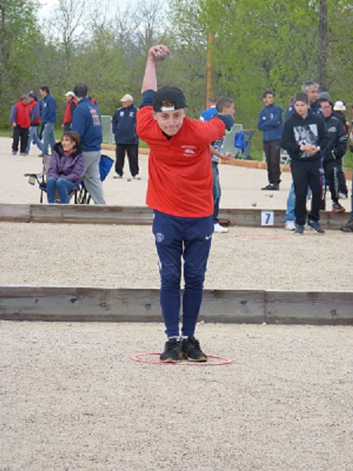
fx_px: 2502
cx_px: 176
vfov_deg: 10.7
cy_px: 236
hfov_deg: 8.1
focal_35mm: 184
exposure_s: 1/400
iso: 320
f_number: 4
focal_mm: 32.7
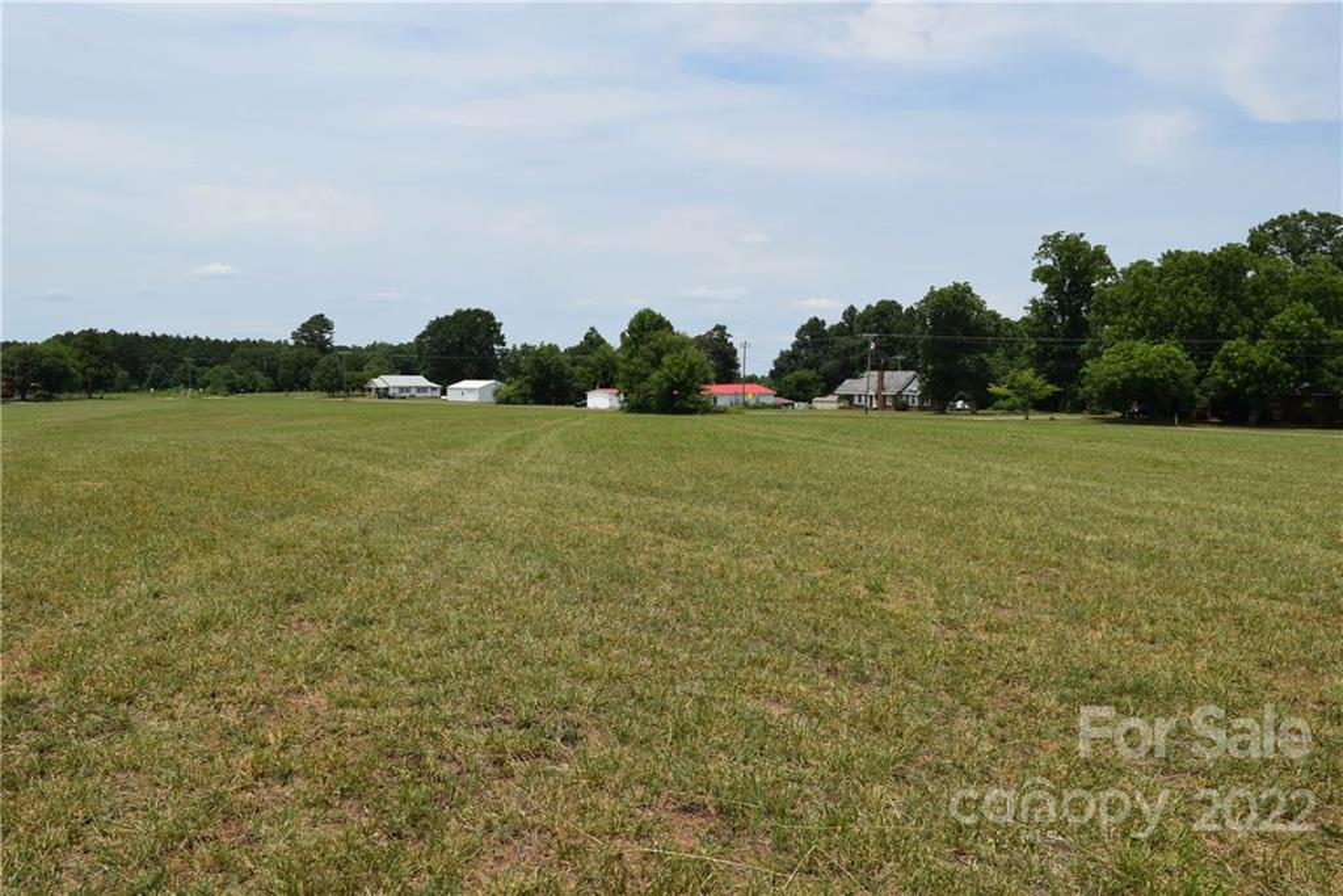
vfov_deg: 47.9
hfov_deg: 67.4
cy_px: 448
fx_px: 1007
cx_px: 672
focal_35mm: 27
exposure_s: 1/400
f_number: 10
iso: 200
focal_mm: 18
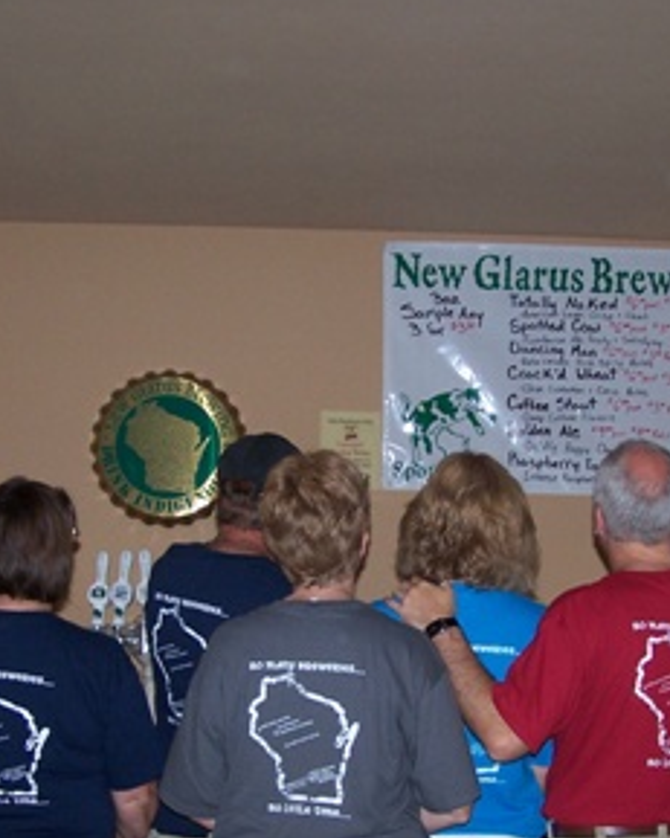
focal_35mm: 66
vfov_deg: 28.6
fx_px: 1637
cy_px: 531
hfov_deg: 23.1
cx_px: 410
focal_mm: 6.3
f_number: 2.8
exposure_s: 1/60
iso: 140
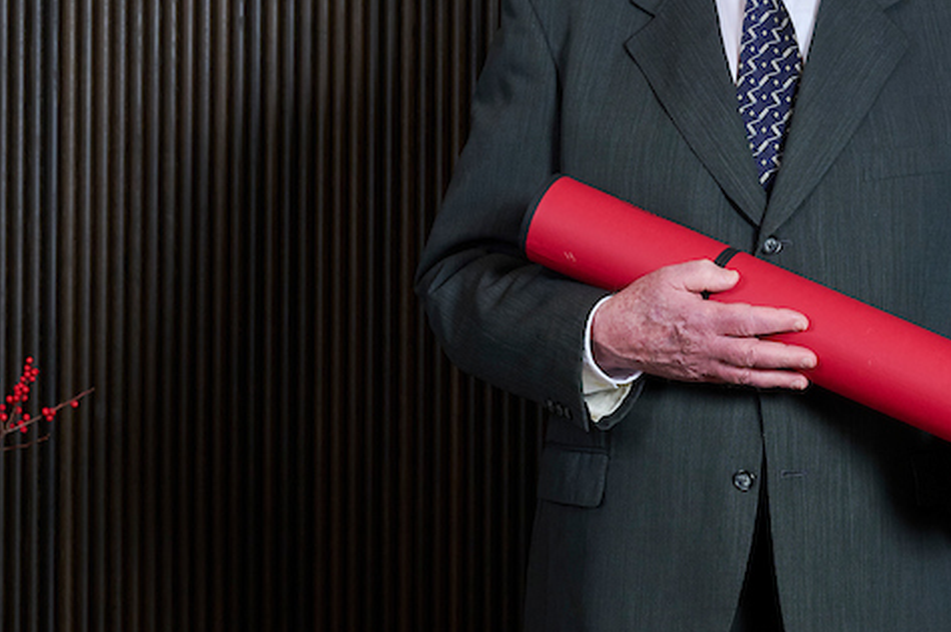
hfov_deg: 15.0
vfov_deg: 10.2
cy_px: 80
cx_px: 979
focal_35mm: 134
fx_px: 3537
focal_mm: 53
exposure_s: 1/160
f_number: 5.6
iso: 400
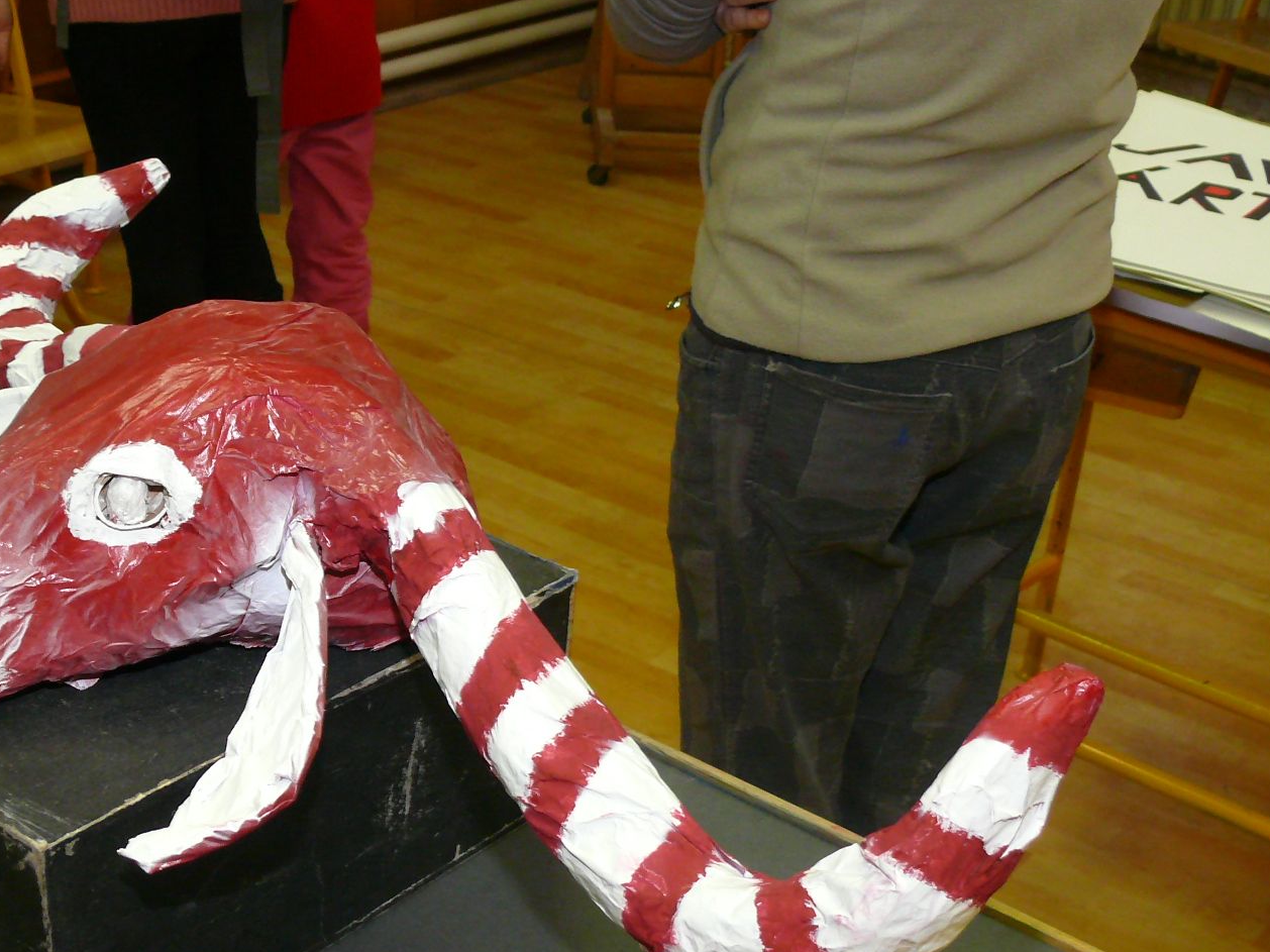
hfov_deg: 33.1
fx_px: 2091
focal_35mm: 57
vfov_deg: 25.6
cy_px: 558
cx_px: 300
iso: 200
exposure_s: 1/50
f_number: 2.8
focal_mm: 7.4
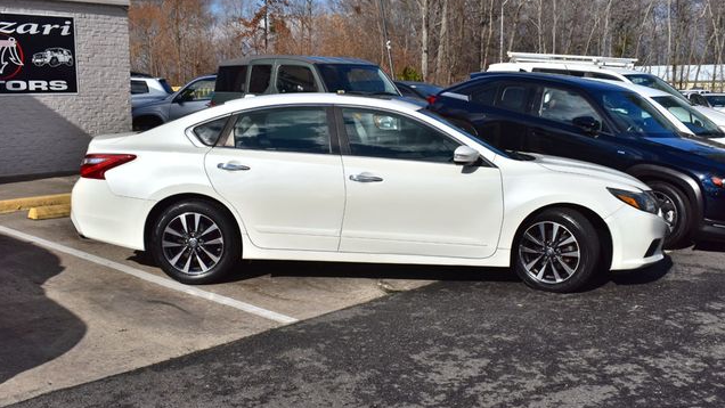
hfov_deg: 51.0
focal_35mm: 40
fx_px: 760
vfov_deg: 30.1
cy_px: 206
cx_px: 361
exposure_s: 1/1000
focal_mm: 25
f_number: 13
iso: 200
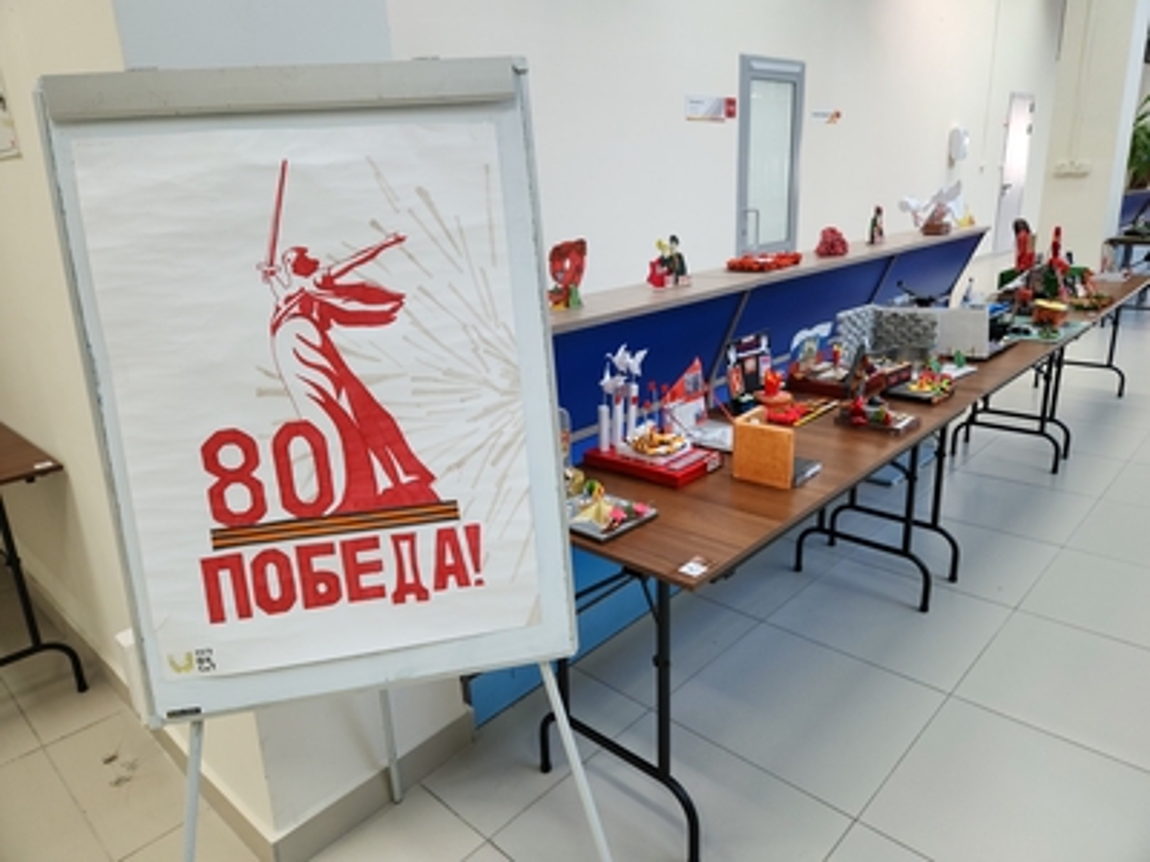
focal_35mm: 23
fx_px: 764
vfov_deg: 58.9
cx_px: 575
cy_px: 431
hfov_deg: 73.9
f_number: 1.8
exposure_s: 1/50
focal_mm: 5.4
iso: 80
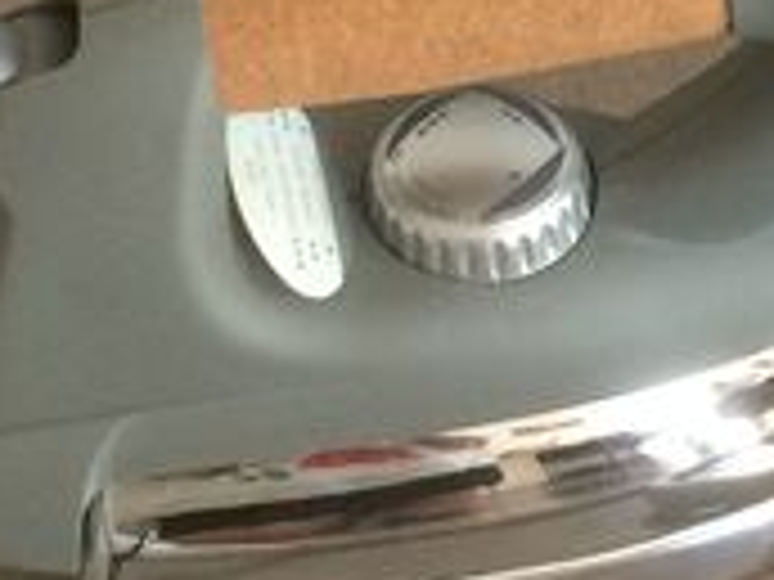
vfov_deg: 8.5
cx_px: 796
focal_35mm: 169
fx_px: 3779
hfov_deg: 11.6
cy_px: -378
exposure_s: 1/33
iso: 160
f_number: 2.2
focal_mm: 4.15
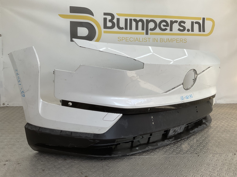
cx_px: 118
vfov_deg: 48.2
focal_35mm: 29
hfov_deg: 61.7
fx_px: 199
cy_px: 88
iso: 16
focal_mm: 3
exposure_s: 1/265
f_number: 1.8
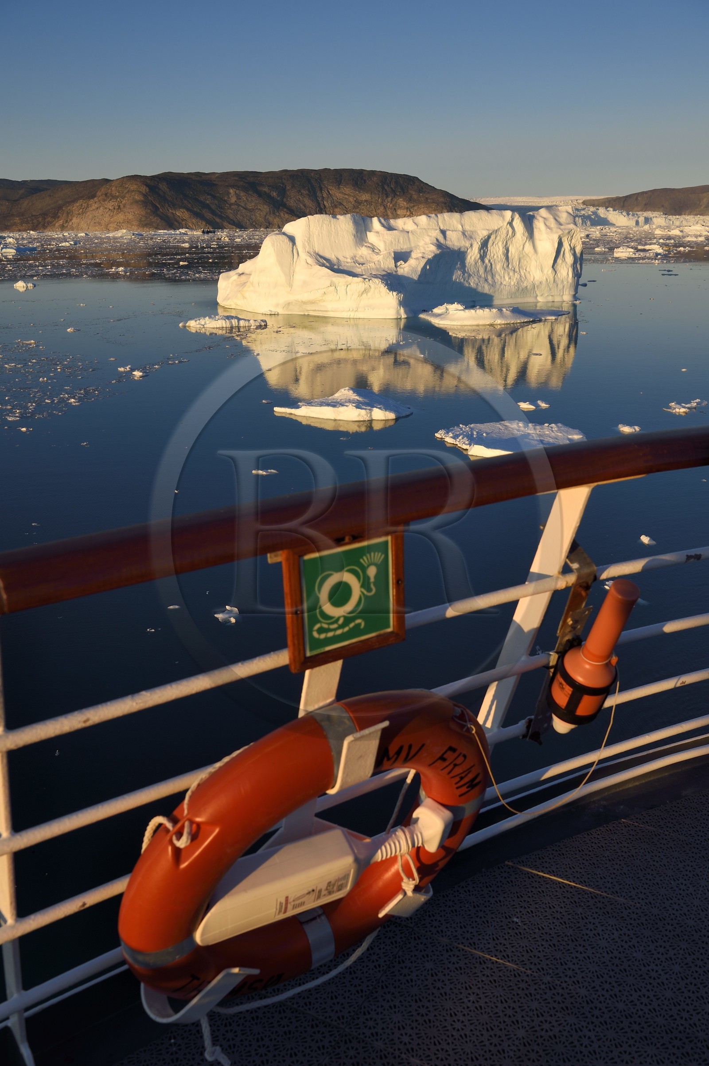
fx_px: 947
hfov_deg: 41.1
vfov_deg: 58.8
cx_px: 354
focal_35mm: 32
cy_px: 533
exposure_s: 1/250
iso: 200
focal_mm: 32
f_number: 9
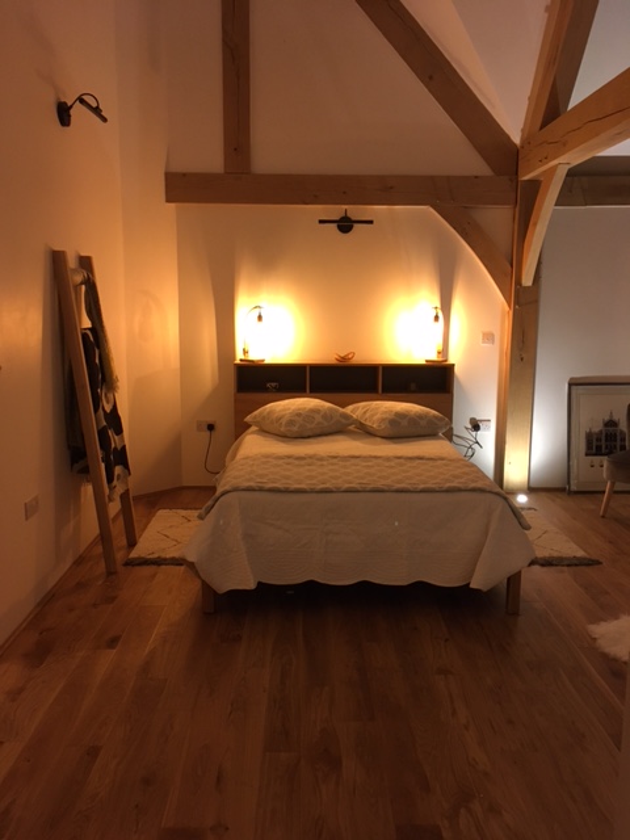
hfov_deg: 48.2
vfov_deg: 61.7
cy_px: 420
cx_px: 315
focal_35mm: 29
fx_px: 704
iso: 160
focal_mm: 4.15
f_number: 2.2
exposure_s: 1/33
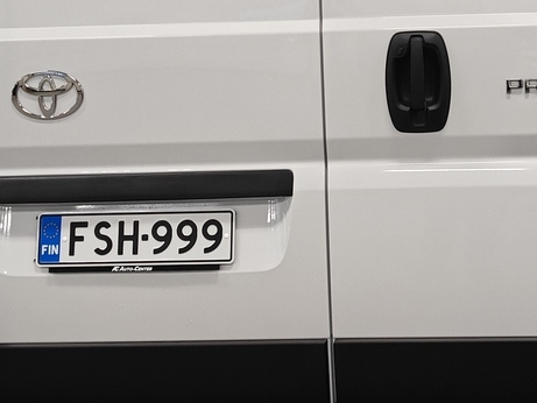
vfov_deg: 19.2
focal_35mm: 75
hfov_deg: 25.8
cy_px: 19
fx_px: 1164
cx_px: 374
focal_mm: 5.59
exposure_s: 1/50
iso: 160
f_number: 1.8
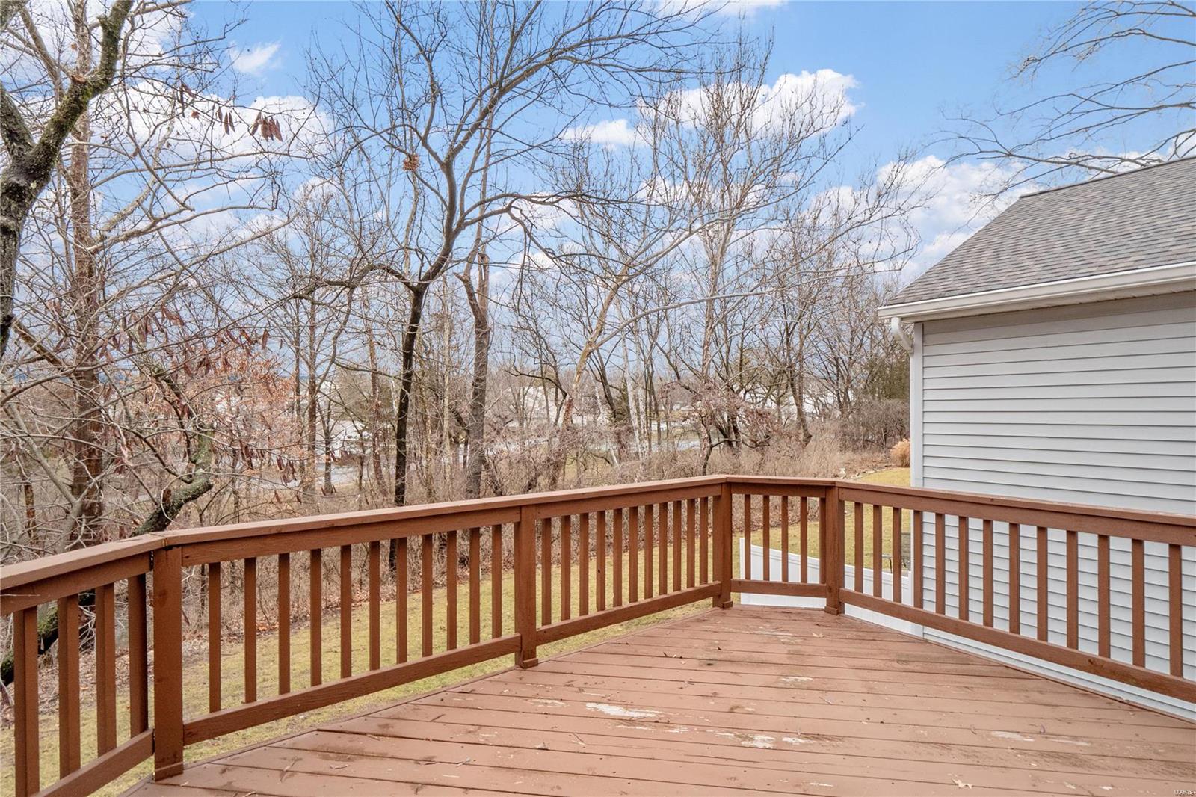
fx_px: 598
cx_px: 598
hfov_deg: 90.0
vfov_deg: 67.4
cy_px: 398
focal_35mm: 18
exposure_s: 1/125
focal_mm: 9
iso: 400
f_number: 8
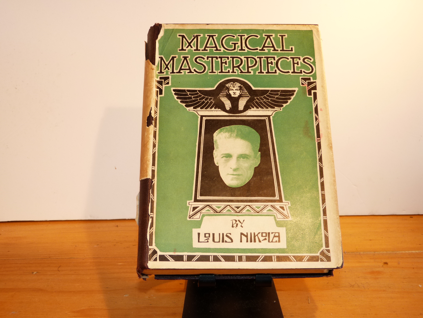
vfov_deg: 29.7
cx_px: 212
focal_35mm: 49
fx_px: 599
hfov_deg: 38.9
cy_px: 159
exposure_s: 1/60
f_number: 3.2
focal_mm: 8.7
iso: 100
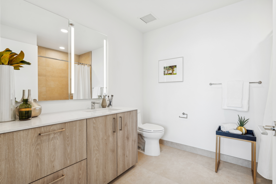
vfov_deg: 73.7
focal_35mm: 16
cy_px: 92
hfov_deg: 96.7
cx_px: 138
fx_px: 123
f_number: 8
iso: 320
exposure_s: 1/25
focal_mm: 16
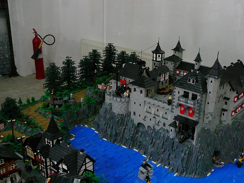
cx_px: 141
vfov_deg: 35.1
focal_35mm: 41
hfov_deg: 45.6
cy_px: 100
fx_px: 289
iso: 200
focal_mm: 5.2
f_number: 2.8
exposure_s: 1/8
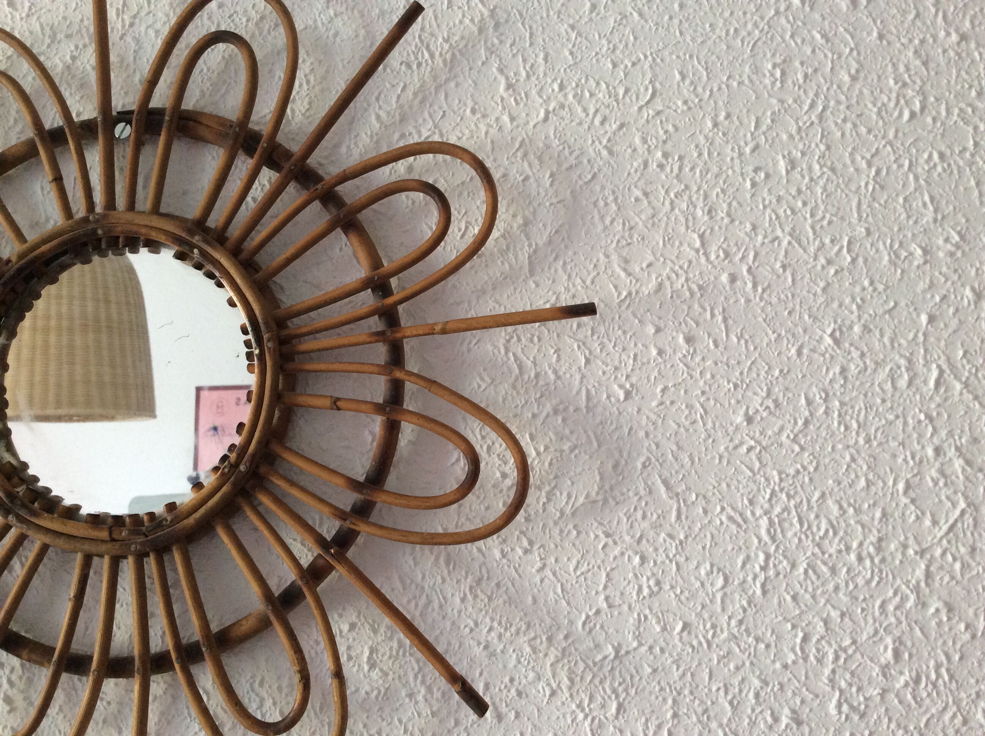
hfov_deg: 56.9
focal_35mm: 32
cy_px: 368
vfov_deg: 44.1
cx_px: 492
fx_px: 909
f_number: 2.4
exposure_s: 1/25
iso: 125
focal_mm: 3.3
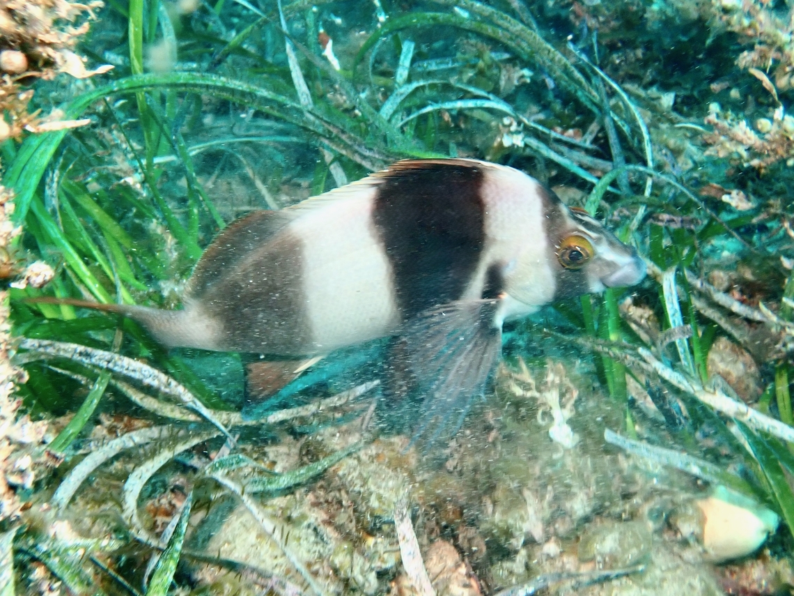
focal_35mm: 38
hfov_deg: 49.0
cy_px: 298
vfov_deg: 37.7
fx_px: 872
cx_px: 397
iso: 200
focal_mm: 6.83
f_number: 3.5
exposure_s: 1/80
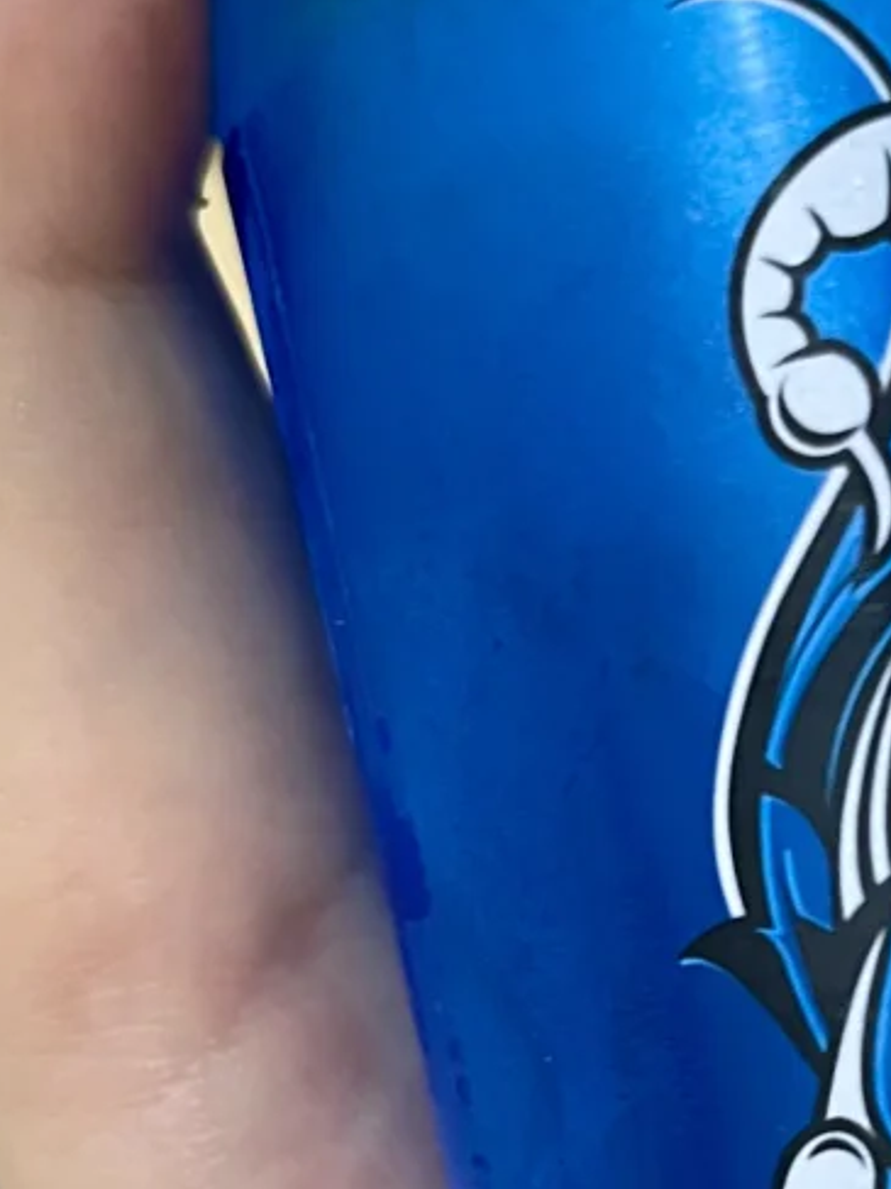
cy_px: 957
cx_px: 1006
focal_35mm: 77
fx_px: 2644
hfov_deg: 18.3
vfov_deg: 24.9
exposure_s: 1/50
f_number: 1.6
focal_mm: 5.1
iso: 250
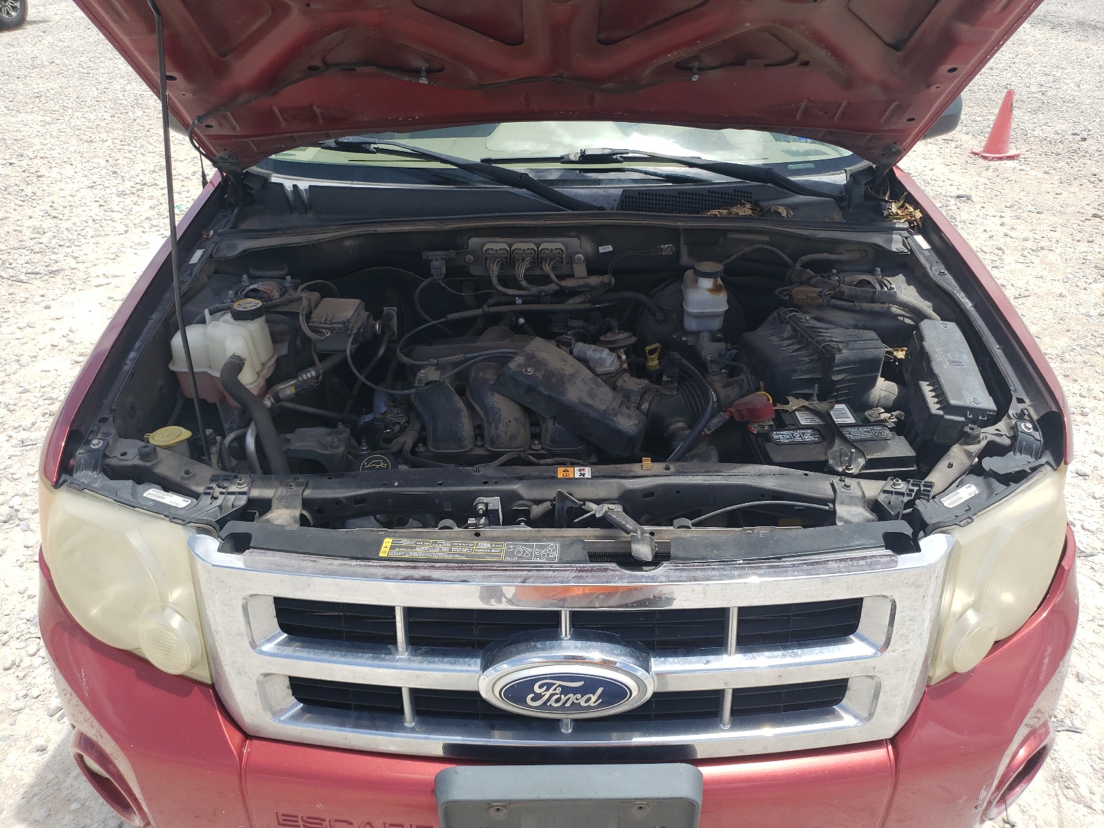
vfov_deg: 53.1
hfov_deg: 67.3
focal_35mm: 26
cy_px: 414
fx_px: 829
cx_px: 552
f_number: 1.5
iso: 50
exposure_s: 1/2000
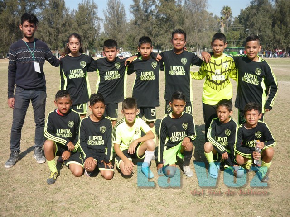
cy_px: 108
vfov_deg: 42.9
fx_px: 276
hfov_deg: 55.4
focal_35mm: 33
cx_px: 145
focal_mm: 5.5
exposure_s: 1/160
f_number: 8
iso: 100
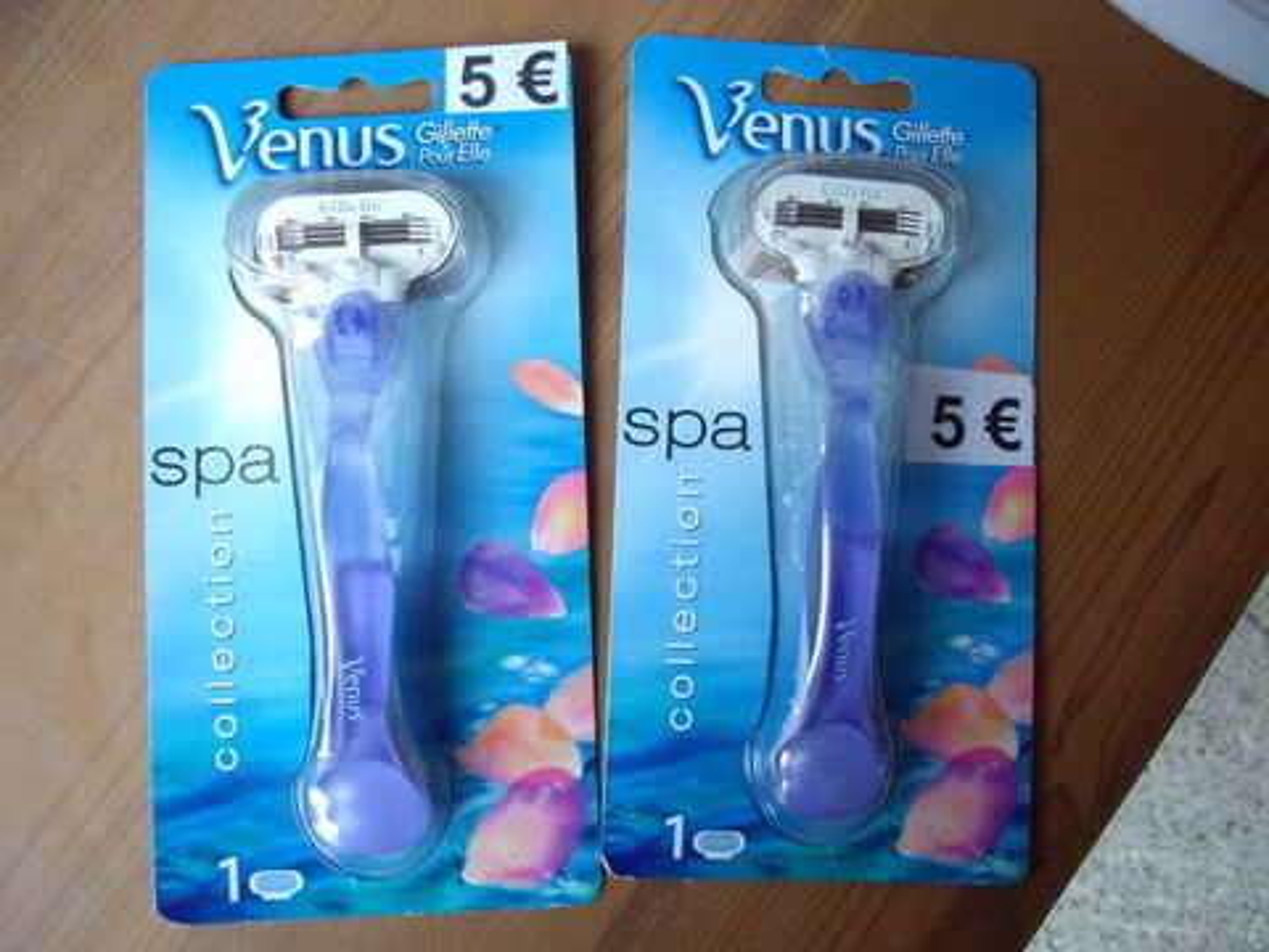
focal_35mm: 38
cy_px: 476
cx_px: 634
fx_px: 1393
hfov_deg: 49.0
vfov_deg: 37.7
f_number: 2.7
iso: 200
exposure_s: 1/40
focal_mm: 6.2
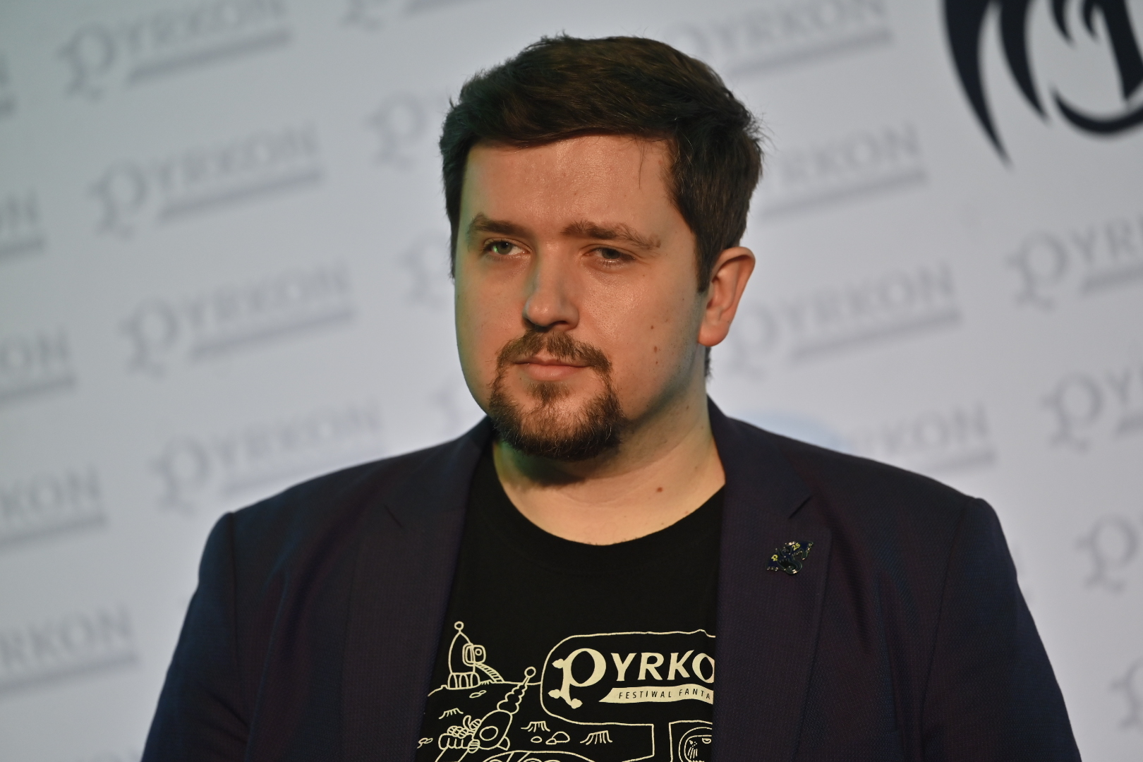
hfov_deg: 11.4
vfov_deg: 7.6
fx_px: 5715
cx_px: 572
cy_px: 381
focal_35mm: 180
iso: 450
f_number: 2.8
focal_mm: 180
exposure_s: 1/400
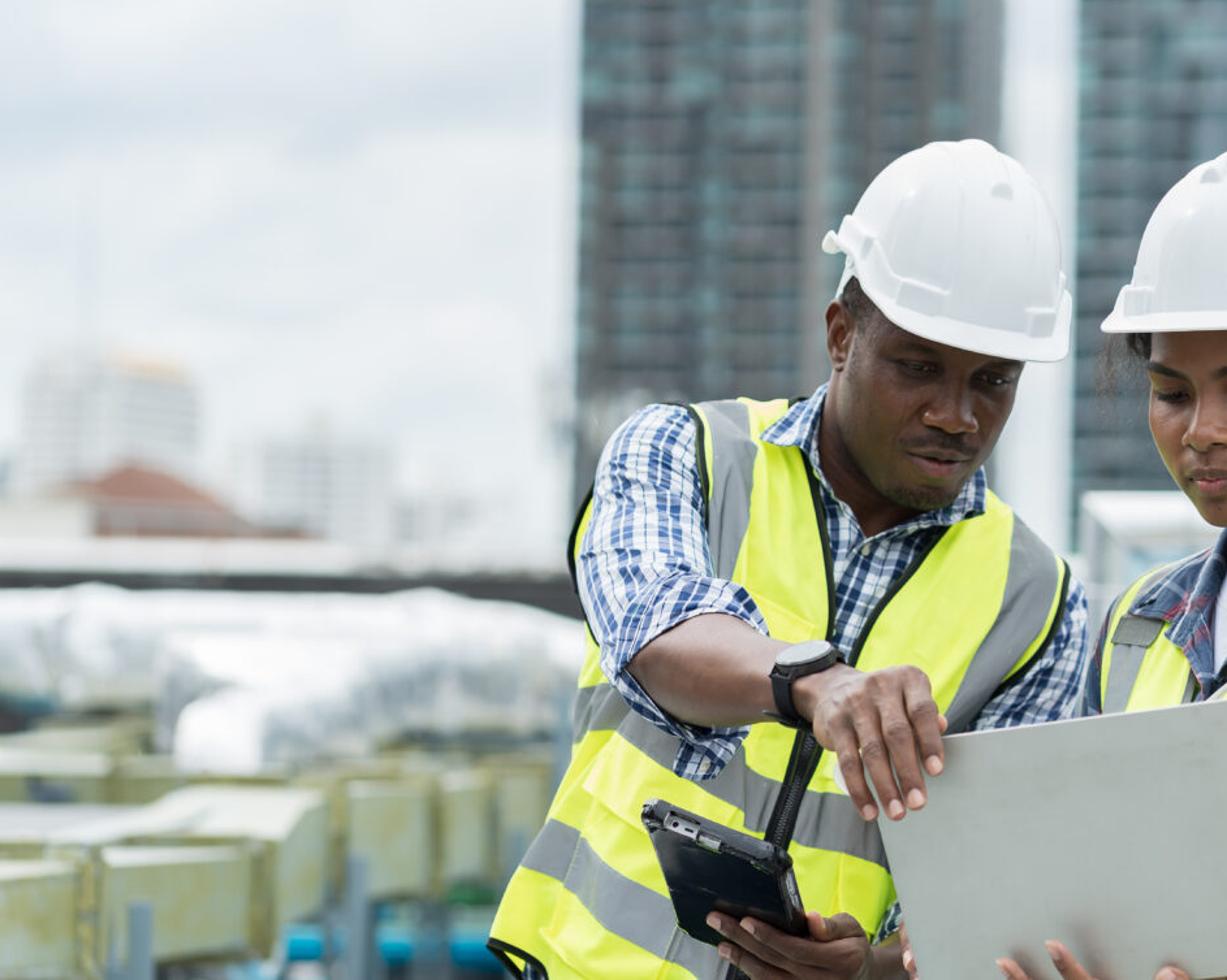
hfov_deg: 14.8
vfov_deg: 11.9
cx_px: 887
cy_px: 460
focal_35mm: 130
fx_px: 4720
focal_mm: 85
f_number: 3.2
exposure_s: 1/1000
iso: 200
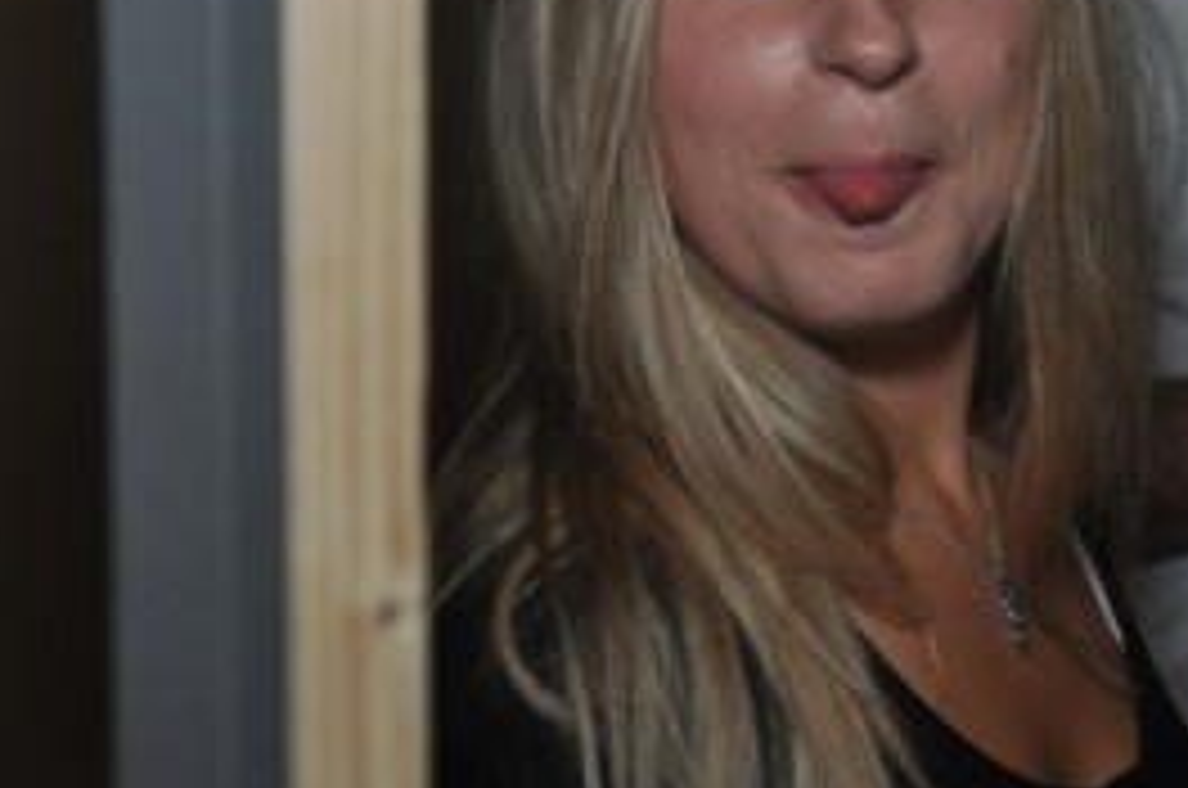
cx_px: 801
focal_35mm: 108
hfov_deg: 18.9
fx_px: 3558
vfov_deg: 12.6
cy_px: 176
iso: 800
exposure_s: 1/60
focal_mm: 38
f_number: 4.5
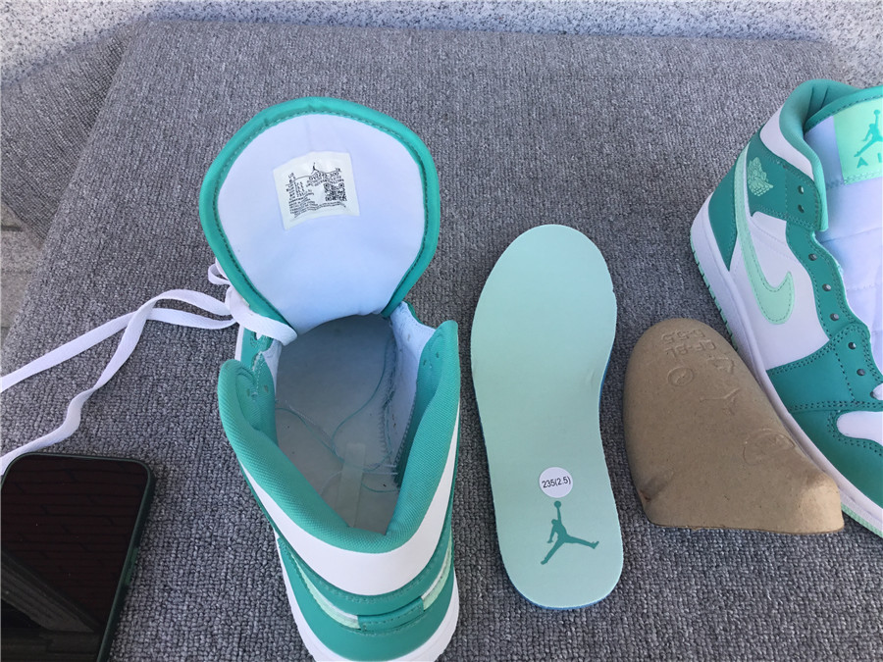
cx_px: 442
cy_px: 331
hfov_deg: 58.4
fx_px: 791
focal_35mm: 31
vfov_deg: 45.4
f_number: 2.4
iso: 25
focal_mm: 3.3
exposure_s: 1/123
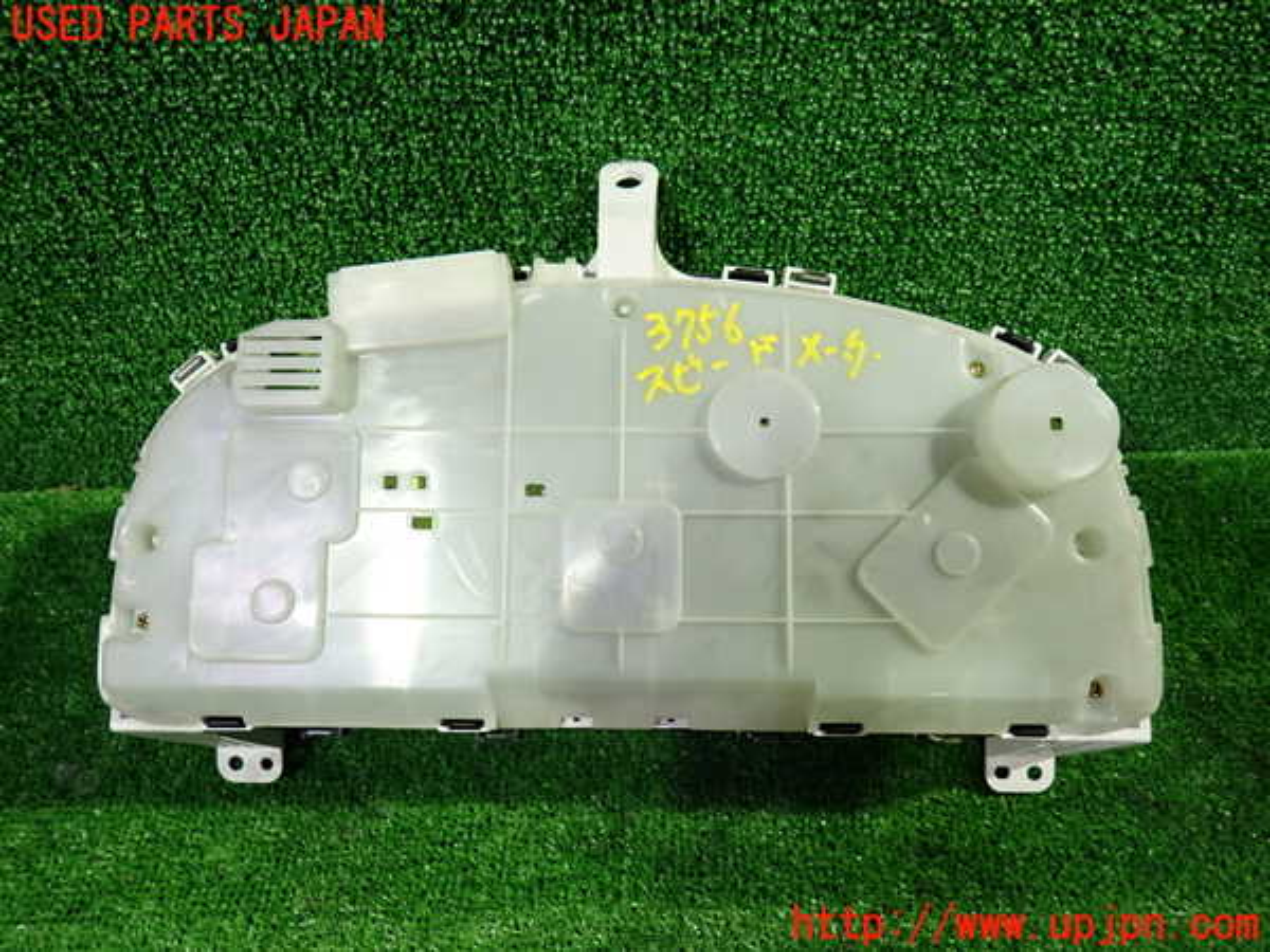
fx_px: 917
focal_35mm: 25
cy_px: 476
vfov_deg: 54.9
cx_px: 635
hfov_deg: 69.4
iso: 320
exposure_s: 1/30
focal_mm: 4.5
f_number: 2
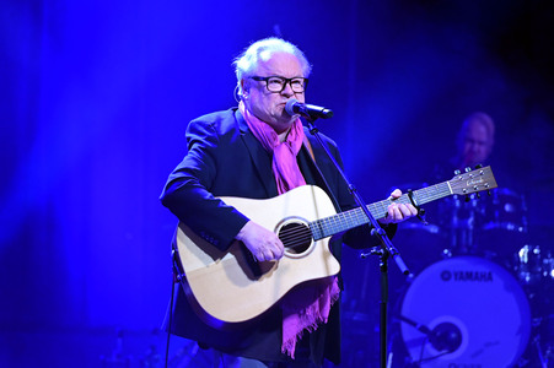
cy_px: 184
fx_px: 3075
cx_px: 277
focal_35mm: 200
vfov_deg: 6.9
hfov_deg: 10.3
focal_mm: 200
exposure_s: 1/400
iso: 2000
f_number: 4
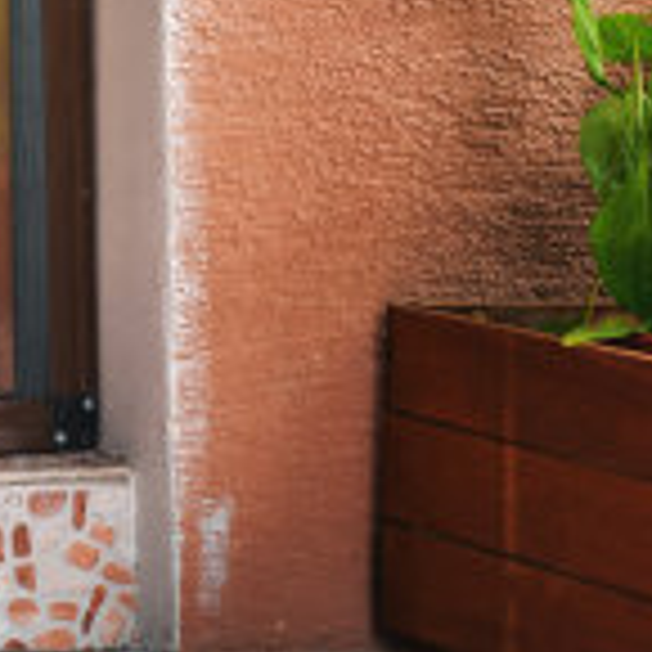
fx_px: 4198
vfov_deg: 8.8
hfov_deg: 8.7
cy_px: -117
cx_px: -274
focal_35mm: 197
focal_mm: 55
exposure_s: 1/320
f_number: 1.8
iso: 200
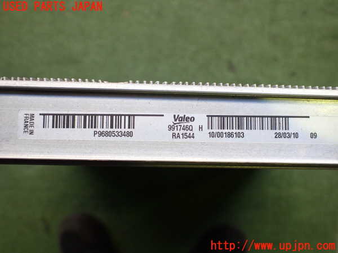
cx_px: 169
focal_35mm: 30
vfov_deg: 46.8
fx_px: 293
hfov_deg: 60.0
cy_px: 126
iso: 320
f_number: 2.3
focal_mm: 5.4
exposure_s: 1/125
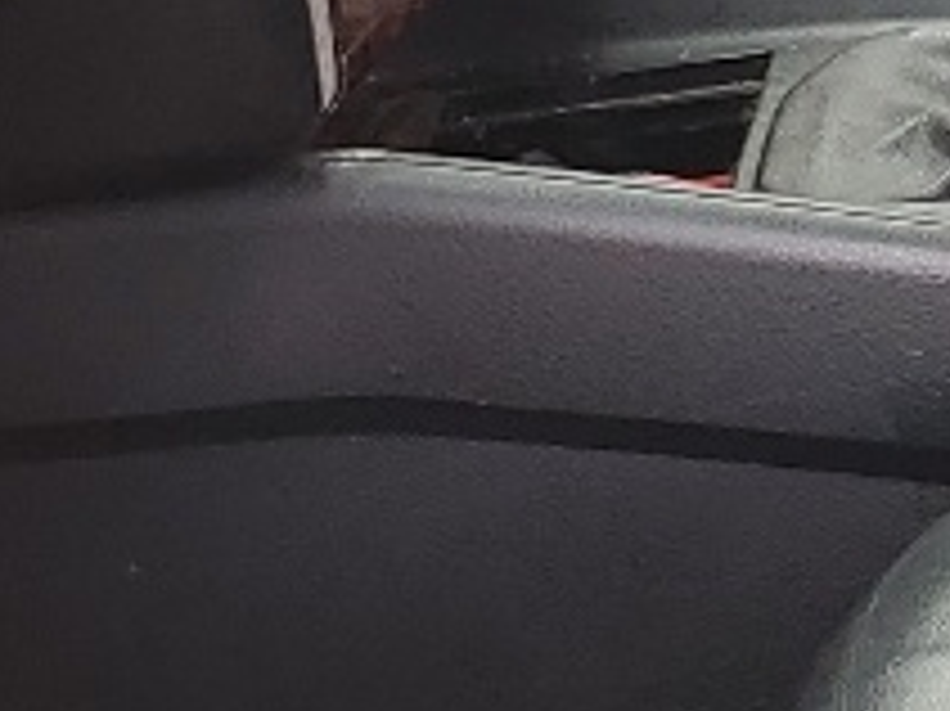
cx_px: 1751
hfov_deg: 9.5
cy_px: 270
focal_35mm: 197
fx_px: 5403
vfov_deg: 7.5
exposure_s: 1/141
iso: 50
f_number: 1.5
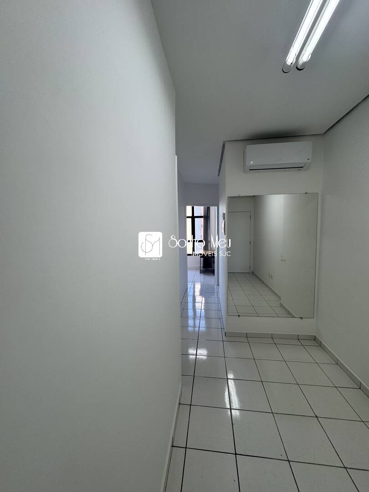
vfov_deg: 102.1
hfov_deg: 85.7
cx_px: 184
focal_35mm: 14
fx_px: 199
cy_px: 246
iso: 64
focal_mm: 2.22
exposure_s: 1/120
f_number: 2.2
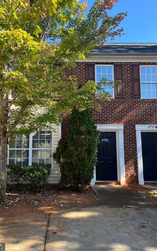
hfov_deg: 43.0
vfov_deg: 64.6
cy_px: 124
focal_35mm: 29
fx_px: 199
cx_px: 65
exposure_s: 1/404
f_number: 1.6
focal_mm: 5.1
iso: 50
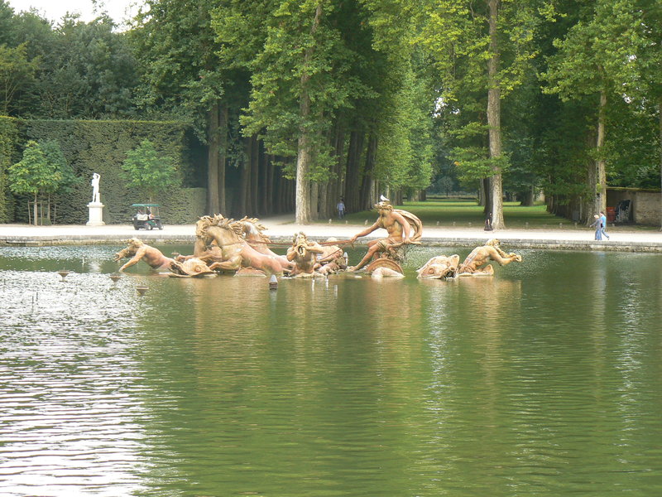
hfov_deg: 18.9
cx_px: 331
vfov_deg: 14.2
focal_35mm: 104
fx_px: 1989
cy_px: 248
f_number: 4
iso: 80
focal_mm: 17.3
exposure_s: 1/100
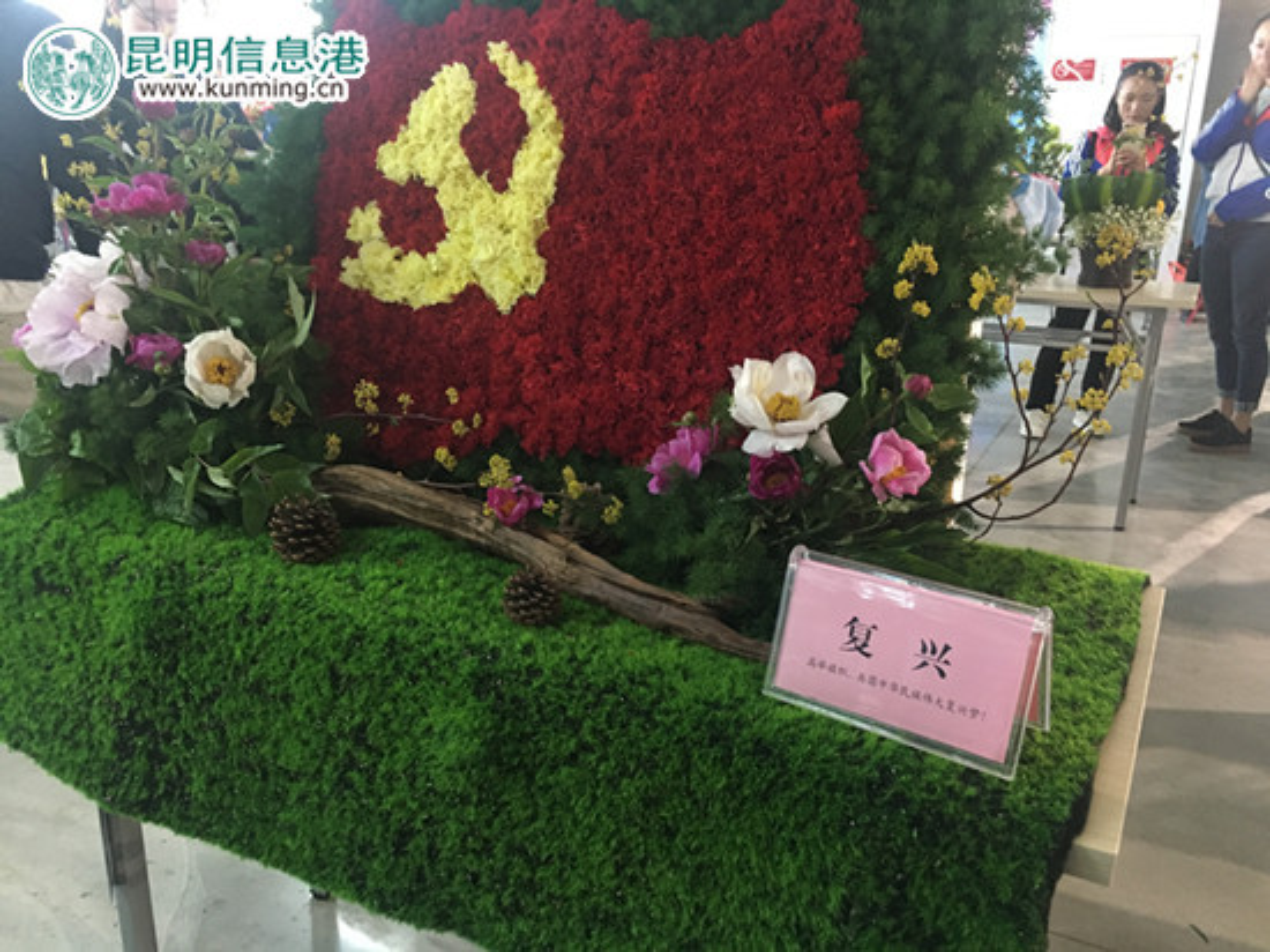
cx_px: 635
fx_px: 1063
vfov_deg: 48.2
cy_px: 476
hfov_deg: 61.7
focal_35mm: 29
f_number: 2.2
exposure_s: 1/17
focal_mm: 4.15
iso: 200
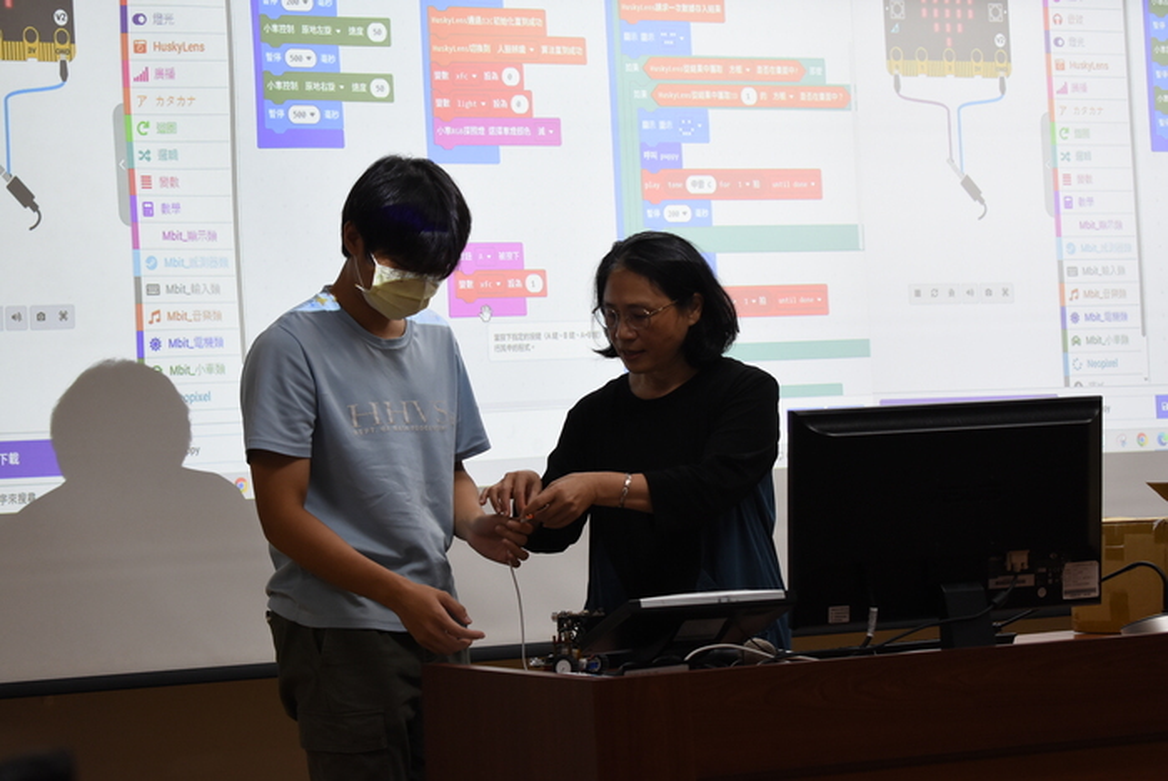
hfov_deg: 24.6
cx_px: 584
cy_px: 390
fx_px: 2679
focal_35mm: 82
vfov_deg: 16.6
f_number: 5.6
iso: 800
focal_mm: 55
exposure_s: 1/125
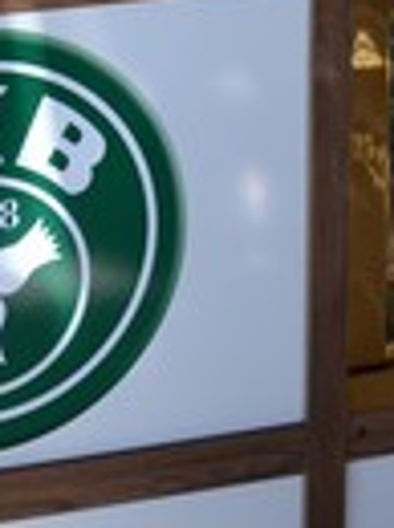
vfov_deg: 13.5
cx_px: -158
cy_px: -372
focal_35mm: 134
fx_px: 2040
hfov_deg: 10.7
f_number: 5.6
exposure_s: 1/125
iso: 280
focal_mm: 18
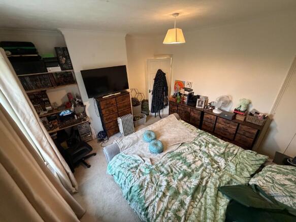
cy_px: 111
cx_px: 148
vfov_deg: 85.7
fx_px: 120
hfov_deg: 102.1
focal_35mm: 14
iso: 640
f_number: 2.2
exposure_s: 1/50
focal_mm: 2.22
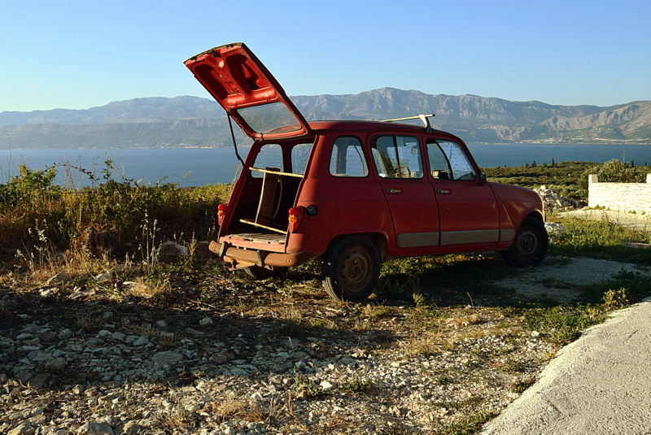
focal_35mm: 27
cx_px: 326
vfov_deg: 48.0
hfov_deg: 67.3
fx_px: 489
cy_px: 218
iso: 400
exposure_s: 1/200
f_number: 10
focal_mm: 18
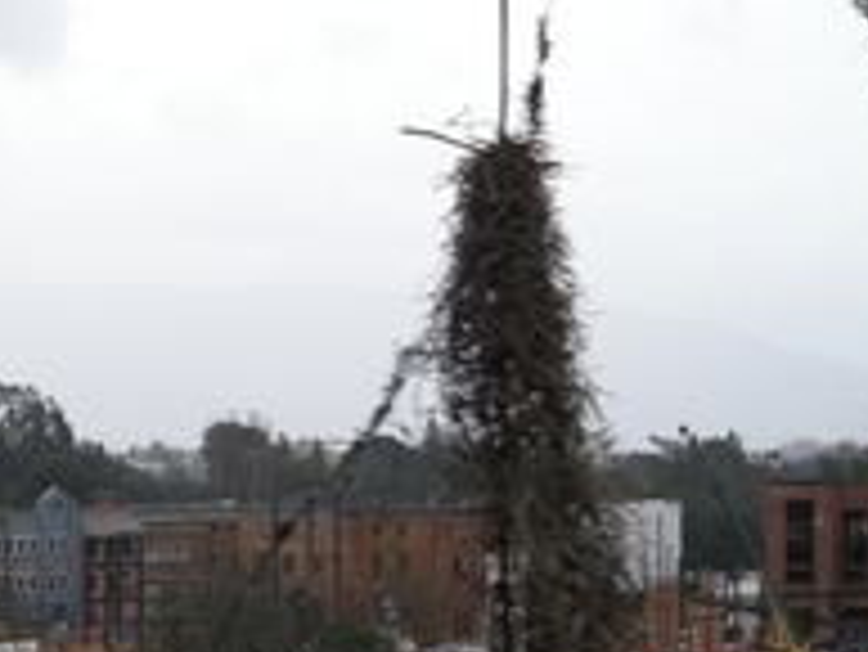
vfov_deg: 12.9
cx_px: 121
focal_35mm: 115
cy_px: 432
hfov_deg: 16.9
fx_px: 2885
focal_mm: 7.9
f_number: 2.8
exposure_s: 1/250
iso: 77
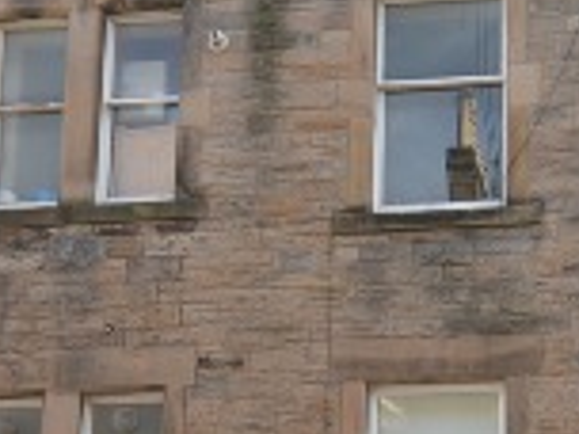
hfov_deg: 17.6
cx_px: 377
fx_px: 1867
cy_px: 383
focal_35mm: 112
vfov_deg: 13.2
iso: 100
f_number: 5.6
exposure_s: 1/125
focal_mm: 11.5
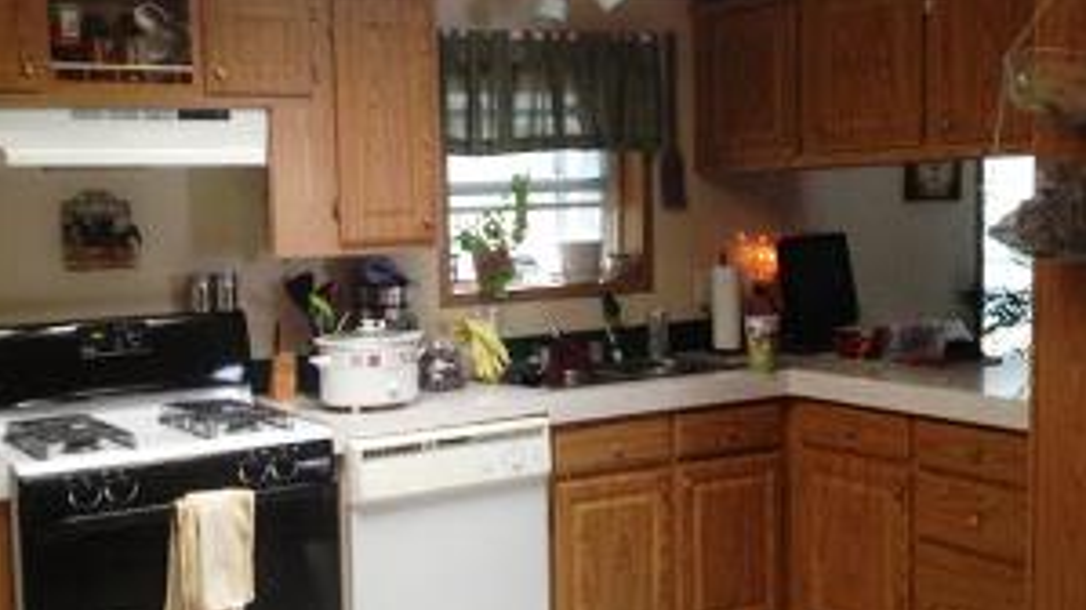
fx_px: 1468
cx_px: 425
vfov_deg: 23.5
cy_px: 305
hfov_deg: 40.4
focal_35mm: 51
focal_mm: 4.28
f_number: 2.4
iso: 160
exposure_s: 1/20
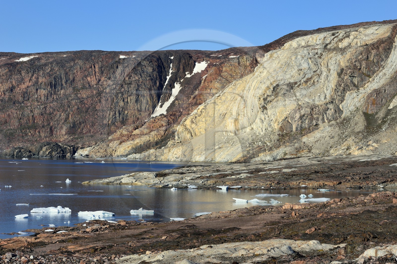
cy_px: 132
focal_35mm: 140
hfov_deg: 14.7
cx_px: 198
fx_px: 1543
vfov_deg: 9.8
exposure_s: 1/250
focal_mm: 140
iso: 200
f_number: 16
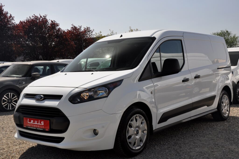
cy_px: 80
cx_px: 120
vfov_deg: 29.8
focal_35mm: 45
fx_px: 298
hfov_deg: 43.7
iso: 500
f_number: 10
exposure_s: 1/400
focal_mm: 30
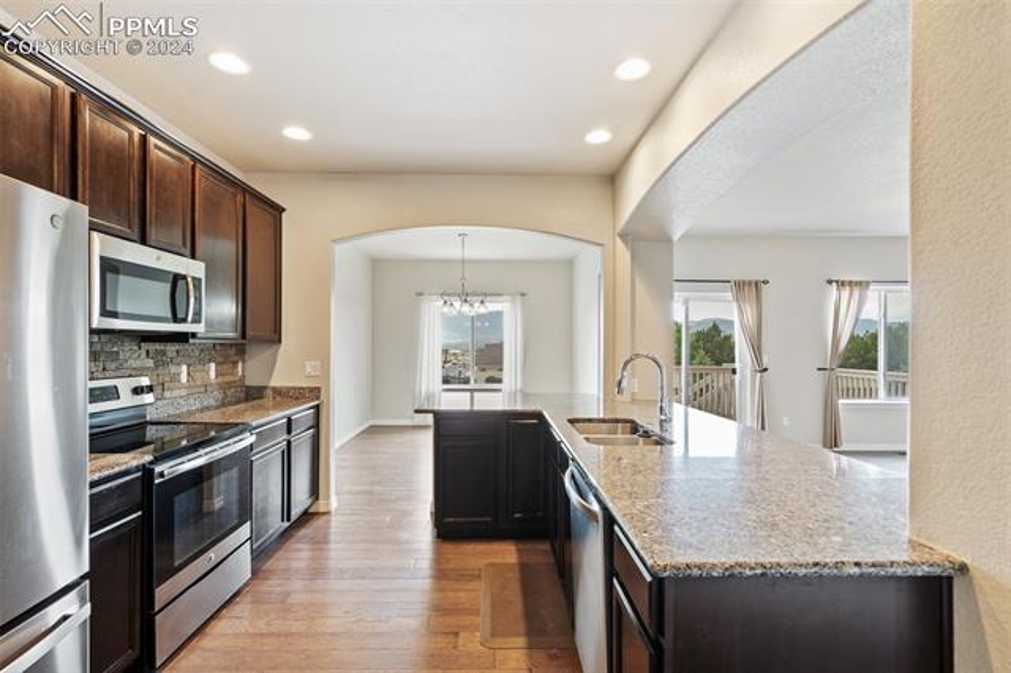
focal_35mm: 16
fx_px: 449
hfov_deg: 96.8
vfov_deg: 73.7
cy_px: 336
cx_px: 506
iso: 250
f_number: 7.1
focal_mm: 16
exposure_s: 1/2
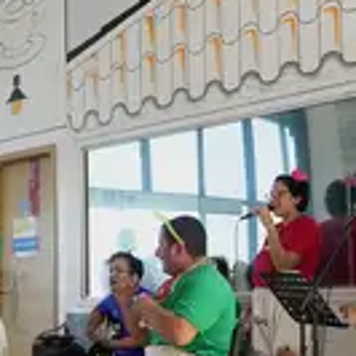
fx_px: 1070
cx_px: -137
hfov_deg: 17.4
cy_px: 214
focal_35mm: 92
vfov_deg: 18.9
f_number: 4
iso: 800
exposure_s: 1/320
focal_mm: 24
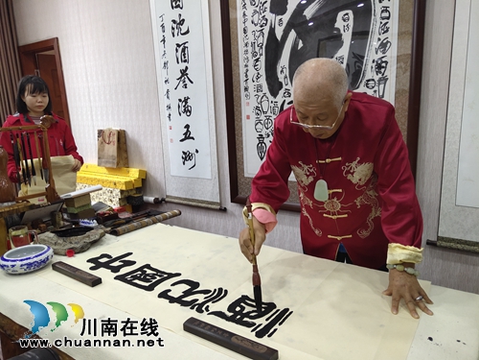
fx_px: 401
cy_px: 180
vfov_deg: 48.2
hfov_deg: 61.7
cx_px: 240
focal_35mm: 29
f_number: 1.8
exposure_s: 1/100
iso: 288
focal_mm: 4.27
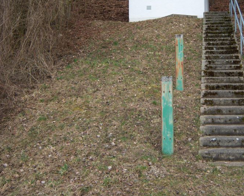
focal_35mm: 54
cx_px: 179
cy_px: 56
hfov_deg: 34.1
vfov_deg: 27.8
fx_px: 390
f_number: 2.8
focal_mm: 7.5
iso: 80
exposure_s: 1/320
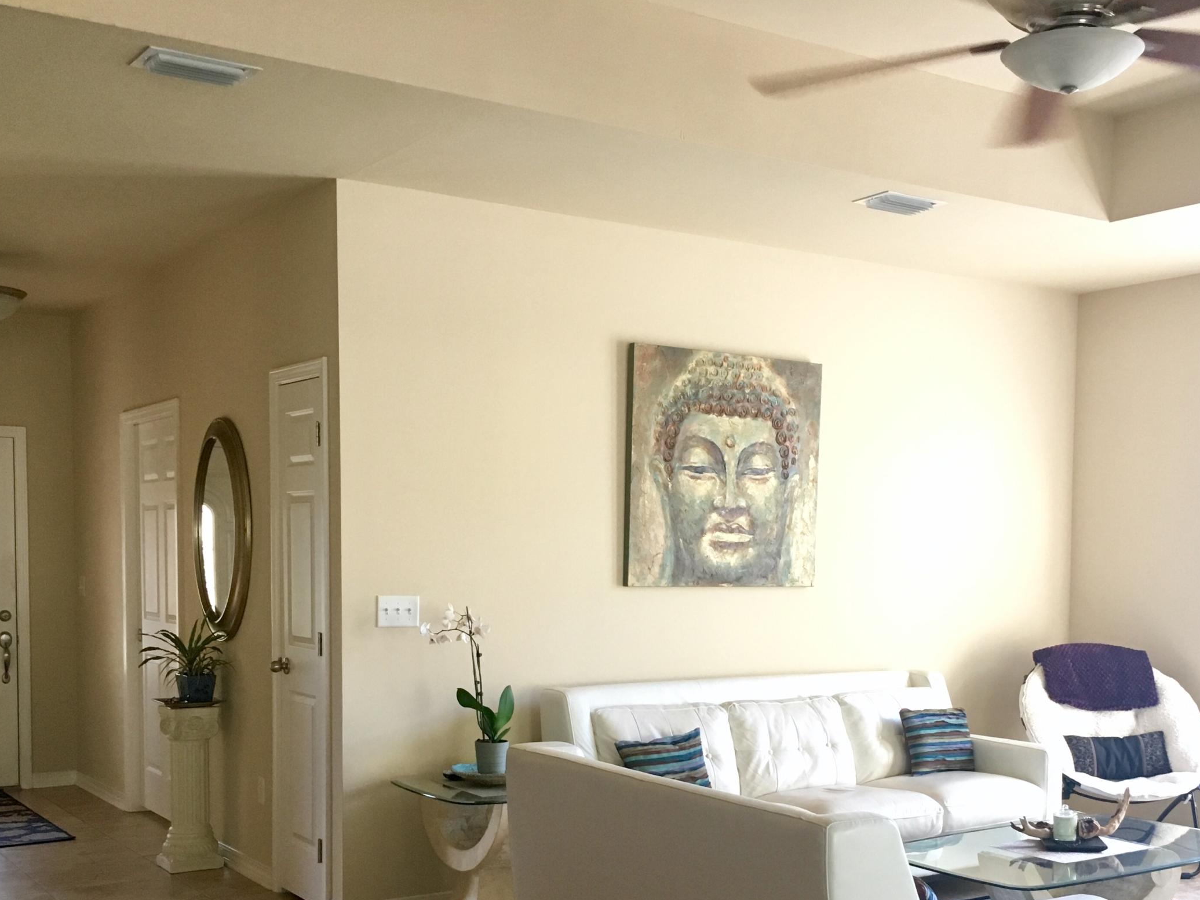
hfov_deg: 44.6
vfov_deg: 33.8
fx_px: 1456
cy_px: 646
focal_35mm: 42
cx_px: 705
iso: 125
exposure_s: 1/30
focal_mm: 4.15
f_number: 2.2
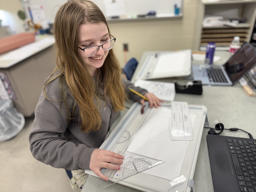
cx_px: 128
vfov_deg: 56.8
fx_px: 177
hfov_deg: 71.6
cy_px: 96
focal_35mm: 24
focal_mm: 6.76
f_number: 1.78
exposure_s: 1/120
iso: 80
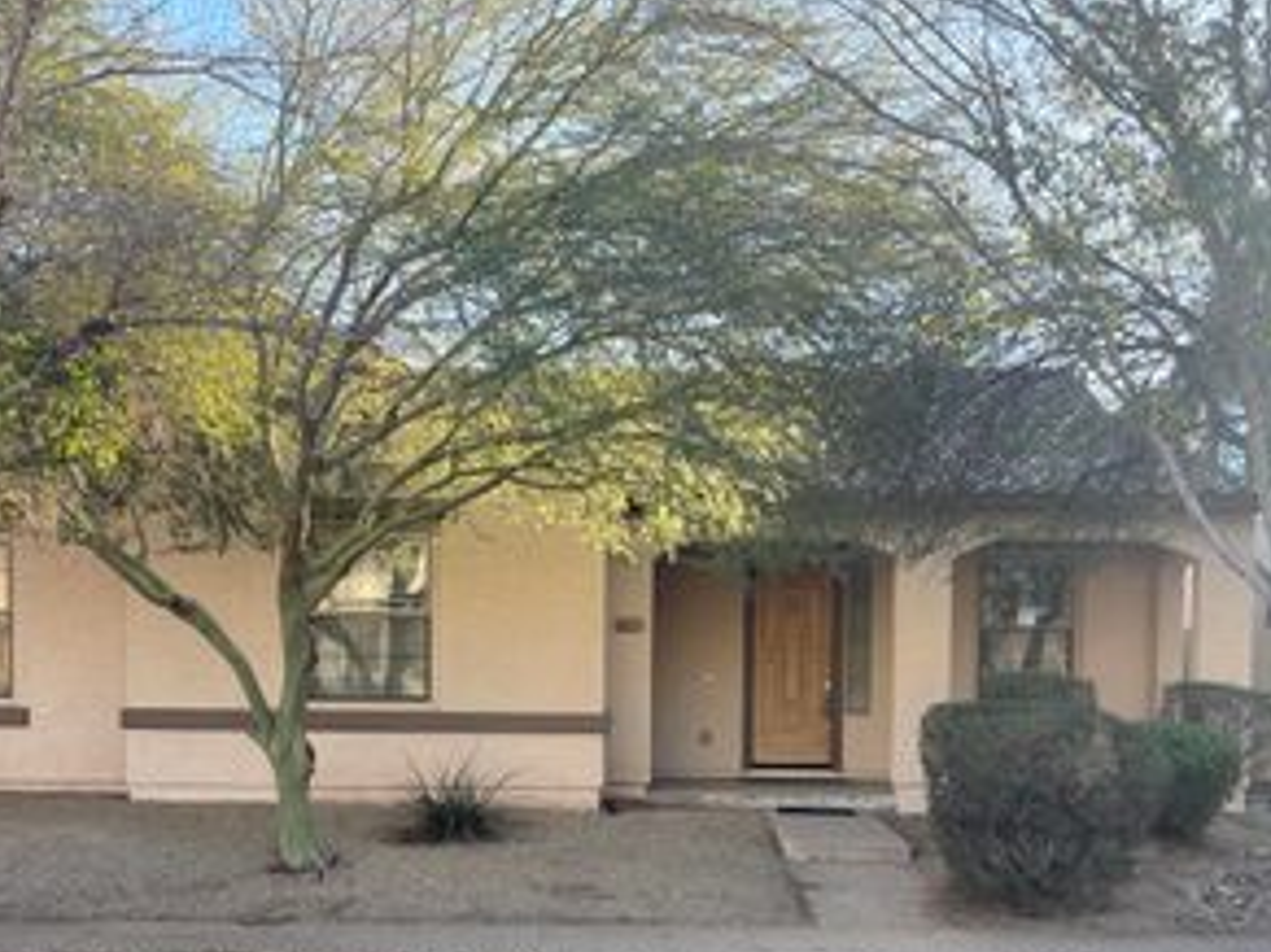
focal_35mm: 43
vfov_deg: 32.9
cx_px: 590
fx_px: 1578
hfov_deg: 43.8
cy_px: 714
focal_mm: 5.1
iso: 32
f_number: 1.6
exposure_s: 1/428
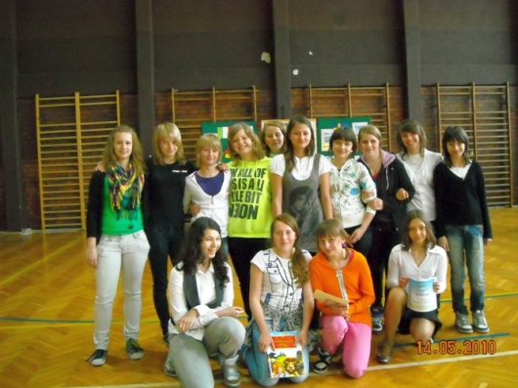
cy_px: 194
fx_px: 524
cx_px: 259
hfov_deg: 52.6
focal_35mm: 35
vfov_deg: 40.7
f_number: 2.8
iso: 800
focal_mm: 5.7
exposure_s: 1/64
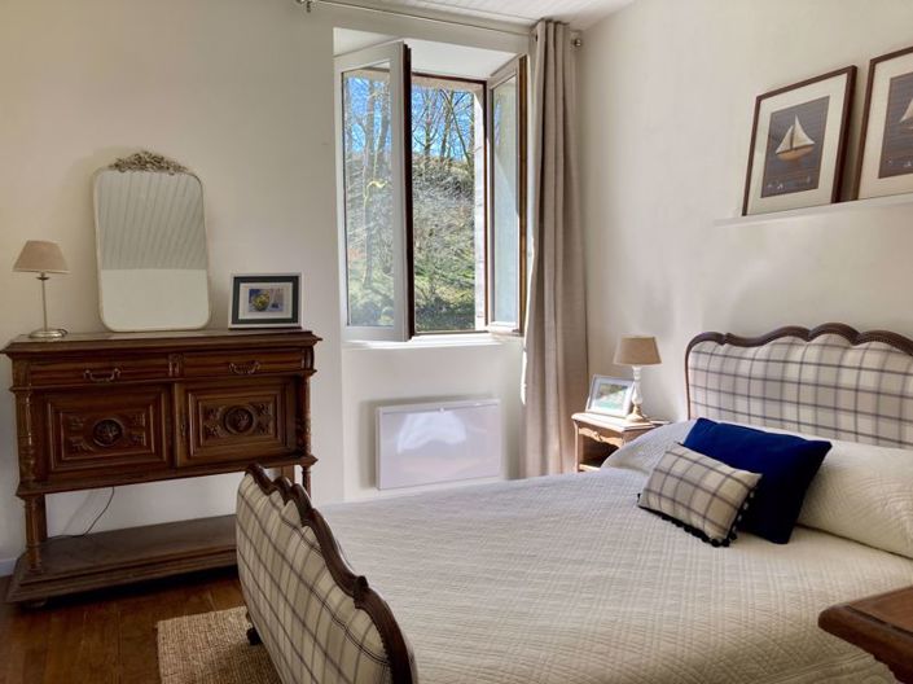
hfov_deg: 63.5
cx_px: 456
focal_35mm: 28
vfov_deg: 49.7
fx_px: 738
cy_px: 342
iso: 20
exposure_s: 1/135
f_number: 1.8
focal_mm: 3.99
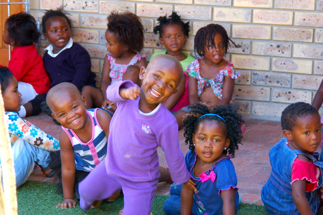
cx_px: 162
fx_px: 1748
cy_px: 108
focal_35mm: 195
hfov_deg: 10.6
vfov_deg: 7.0
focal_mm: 130
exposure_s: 1/125
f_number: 6
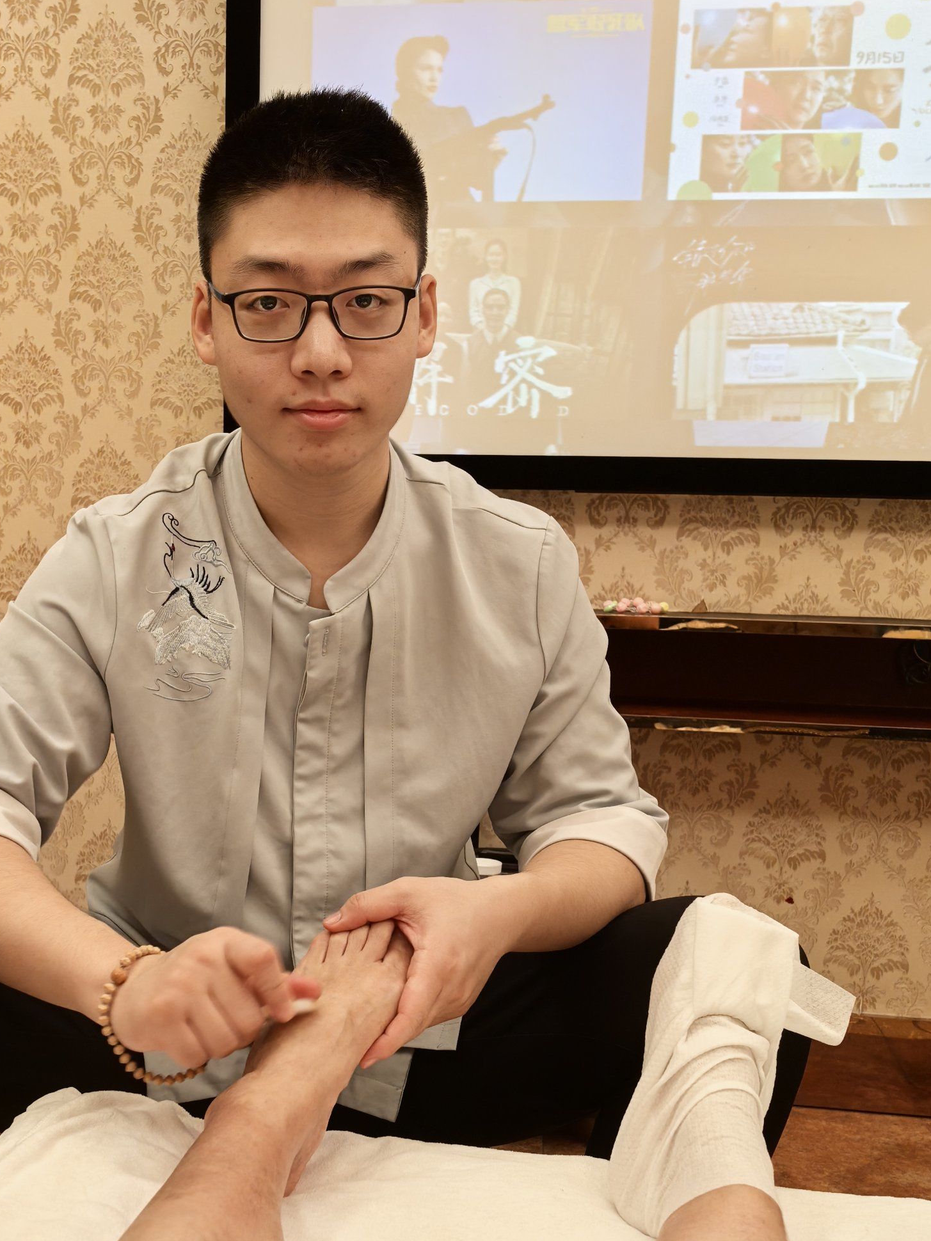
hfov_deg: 37.5
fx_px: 1363
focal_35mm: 38
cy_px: 810
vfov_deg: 48.3
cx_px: 349
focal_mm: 6.98
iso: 320
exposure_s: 1/50
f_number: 2
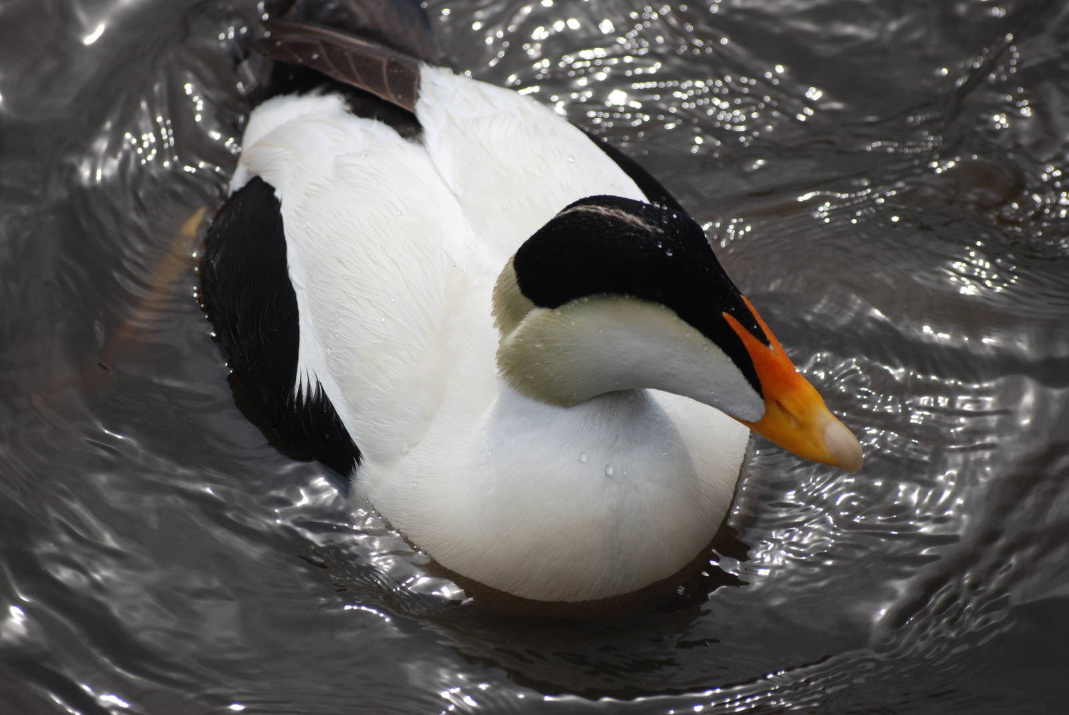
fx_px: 8696
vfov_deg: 4.7
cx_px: 534
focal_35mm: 292
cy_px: 358
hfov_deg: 7.0
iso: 200
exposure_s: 1/1250
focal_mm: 195
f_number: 5
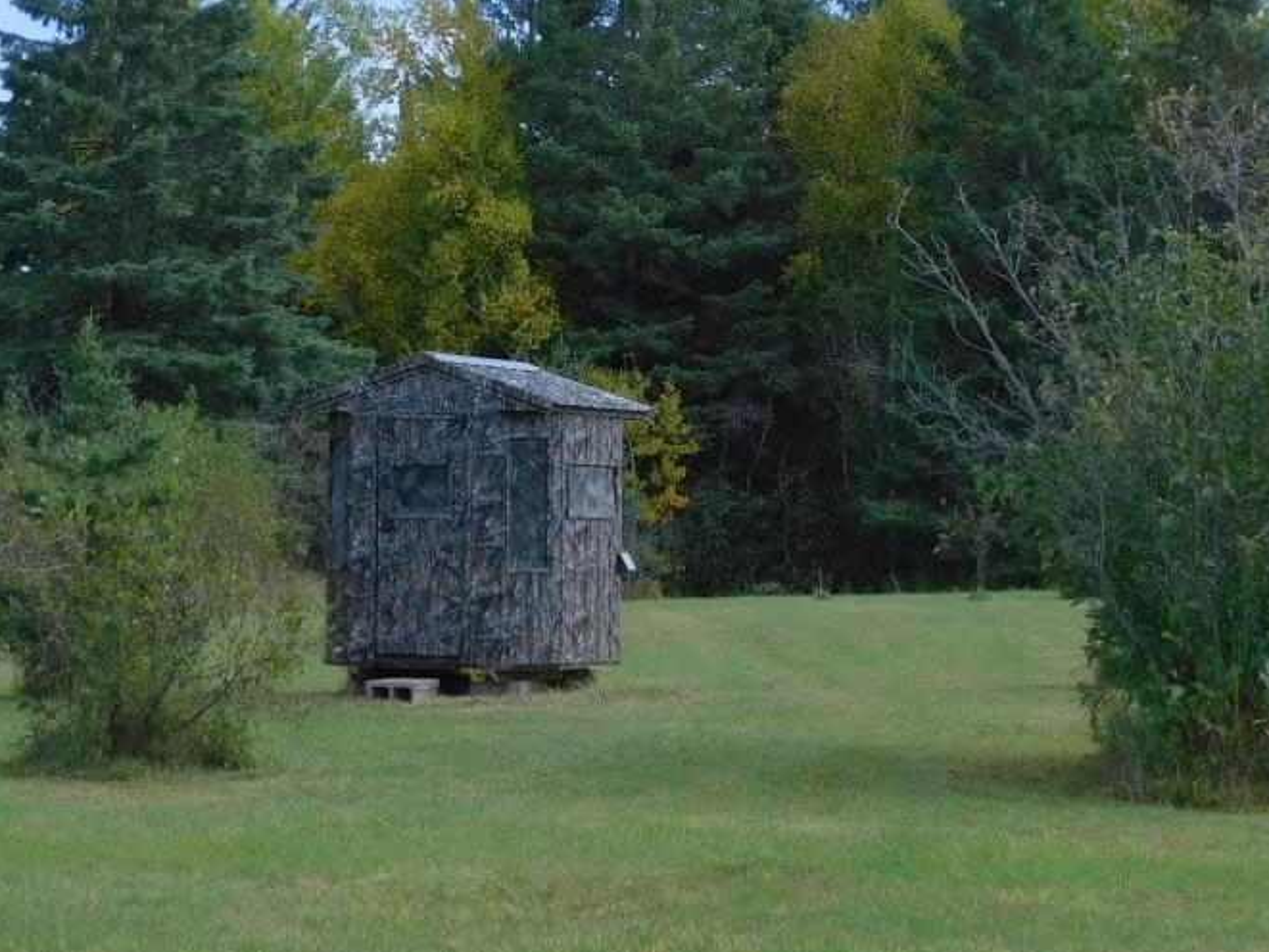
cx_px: 639
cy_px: 198
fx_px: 4437
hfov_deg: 16.3
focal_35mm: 121
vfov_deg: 12.2
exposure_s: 1/800
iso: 125
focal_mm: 9
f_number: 4
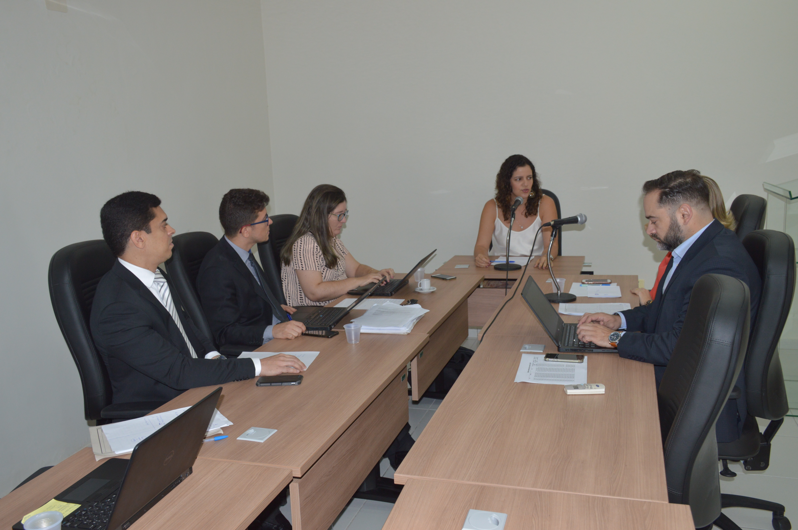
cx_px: 399
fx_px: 731
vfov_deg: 39.9
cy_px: 265
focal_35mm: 33
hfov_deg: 57.3
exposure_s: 1/60
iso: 400
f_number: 8
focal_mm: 22
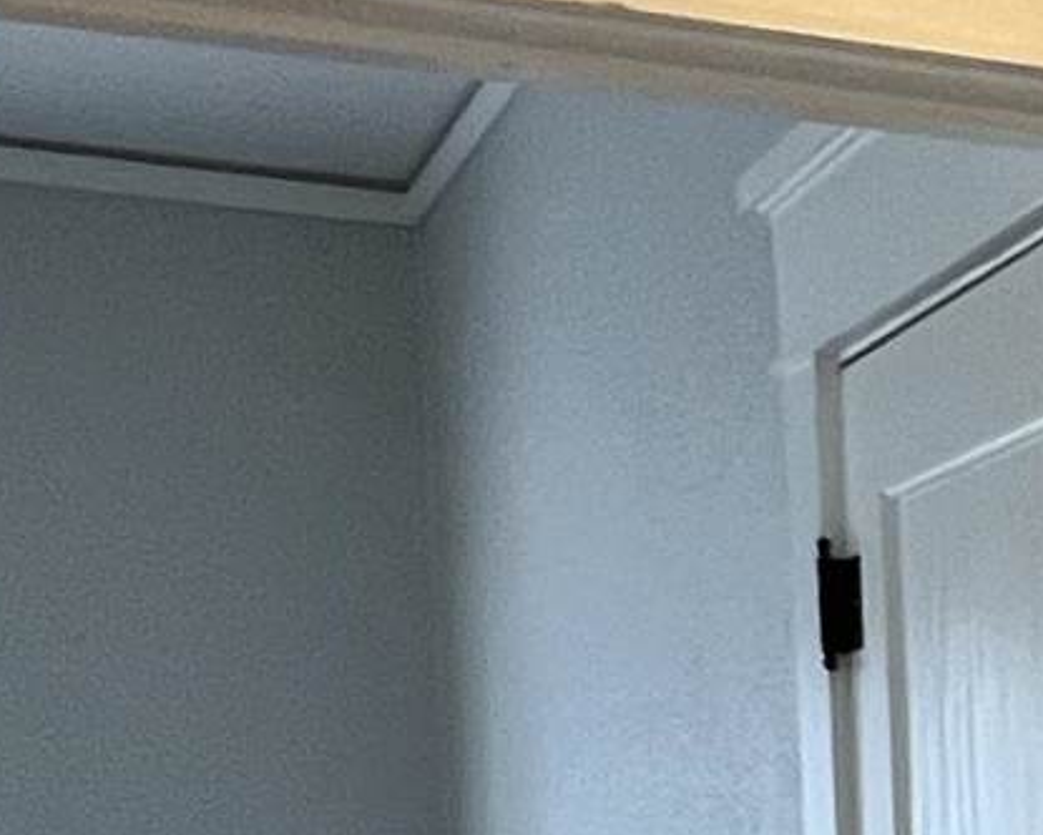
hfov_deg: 17.1
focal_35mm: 94
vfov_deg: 15.1
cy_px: 1260
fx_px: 2902
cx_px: 1815
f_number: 1.8
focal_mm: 1.57
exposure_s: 1/120
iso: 200
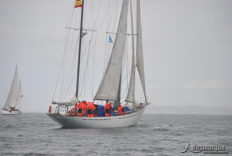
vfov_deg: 8.7
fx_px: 1016
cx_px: 116
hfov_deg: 13.0
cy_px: 78
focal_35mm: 158
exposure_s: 1/500
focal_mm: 105
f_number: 5.6
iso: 125
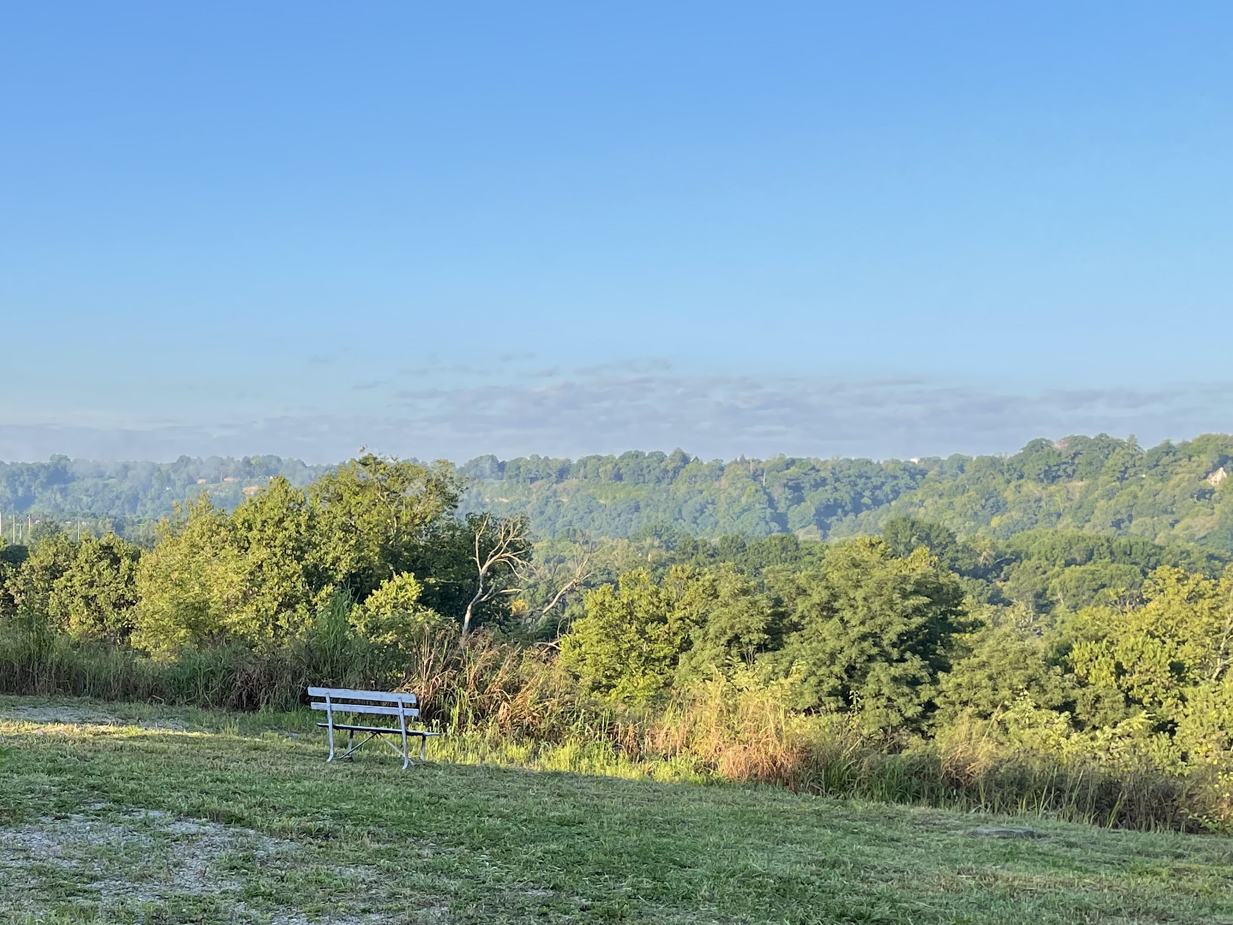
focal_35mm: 51
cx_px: 190
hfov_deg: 35.8
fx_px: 1817
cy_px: 819
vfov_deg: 27.6
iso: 32
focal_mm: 4.2
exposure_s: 1/1221
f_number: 1.6
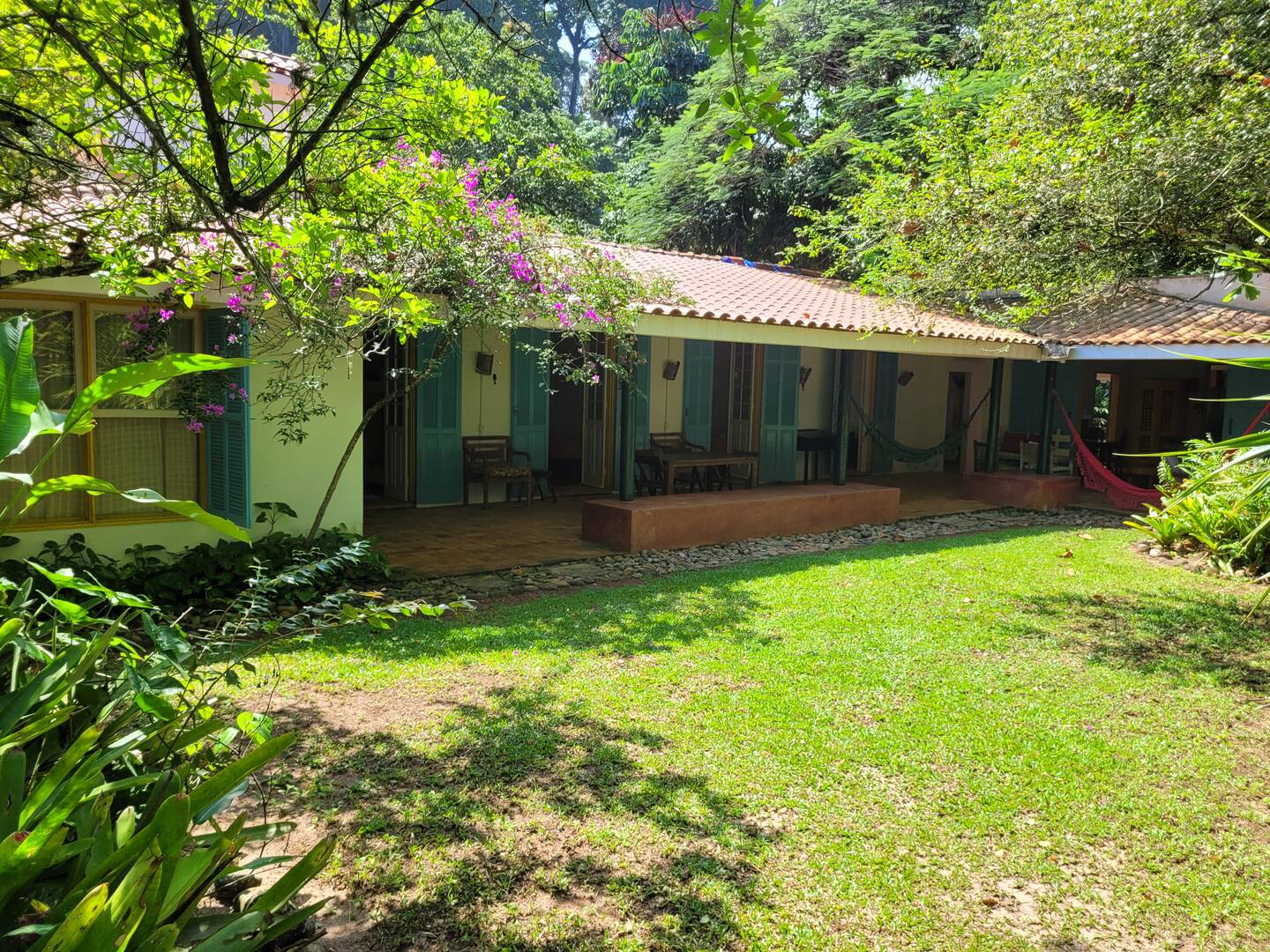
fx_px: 954
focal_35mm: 26
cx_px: 635
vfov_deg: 53.1
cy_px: 476
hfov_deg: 67.3
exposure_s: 1/679
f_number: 1.8
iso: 40
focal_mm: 5.4
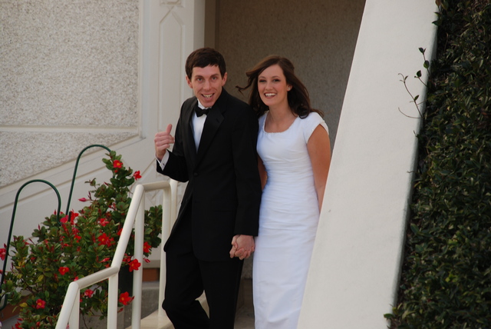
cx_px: 246
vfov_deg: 6.8
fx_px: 2764
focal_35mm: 202
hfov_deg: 10.2
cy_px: 164
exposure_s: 1/125
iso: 100
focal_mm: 135
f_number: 5.6
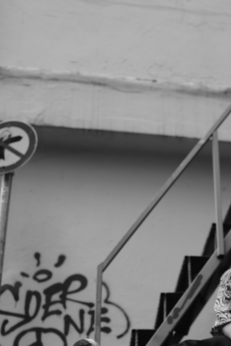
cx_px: 225
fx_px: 683
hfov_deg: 18.7
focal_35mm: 71
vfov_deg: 27.6
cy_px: 299
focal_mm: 35
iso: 100
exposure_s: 1/500
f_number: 1.8
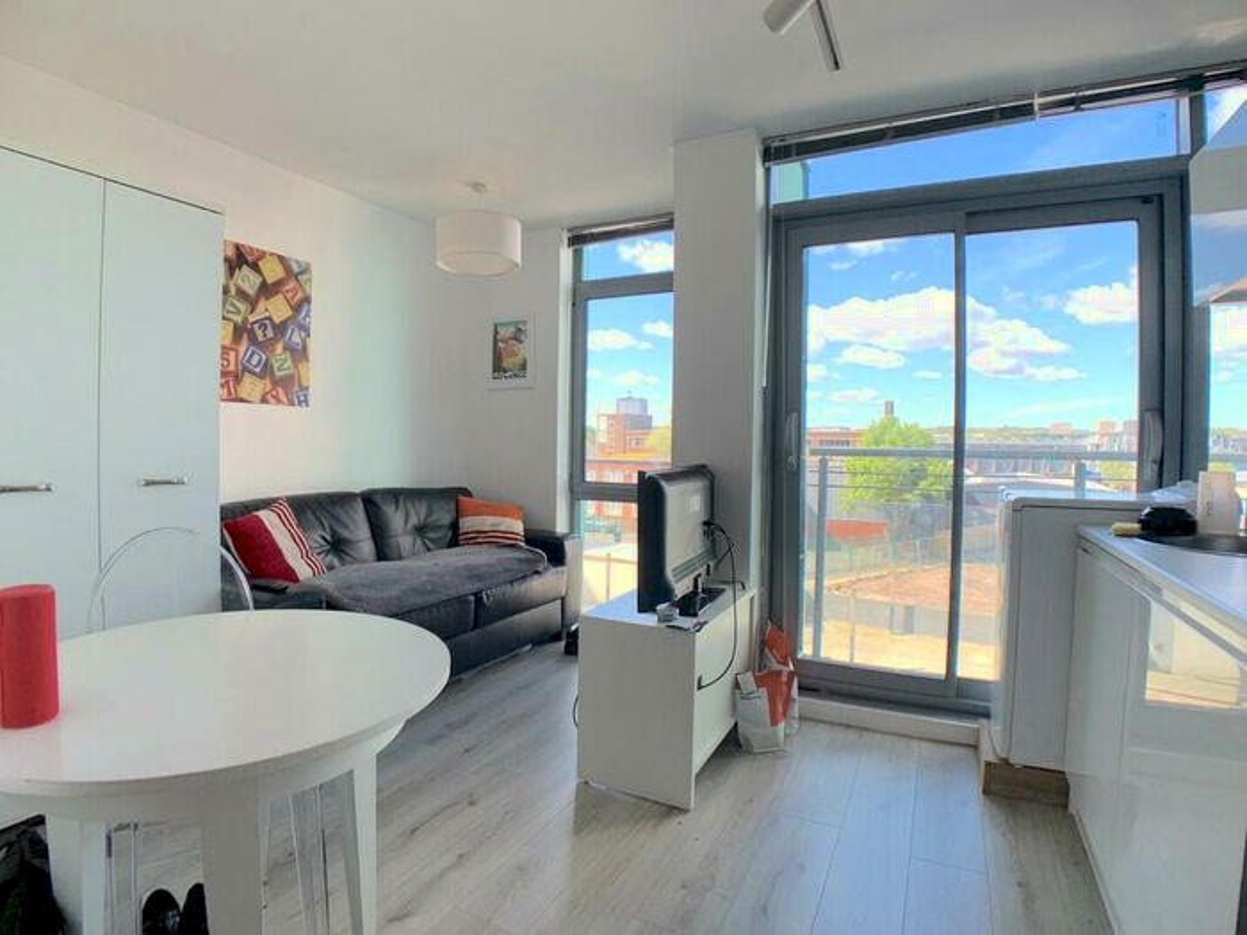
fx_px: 937
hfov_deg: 67.3
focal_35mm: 26
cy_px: 468
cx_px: 624
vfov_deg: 53.1
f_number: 1.8
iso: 25
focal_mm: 4.25
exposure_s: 1/212
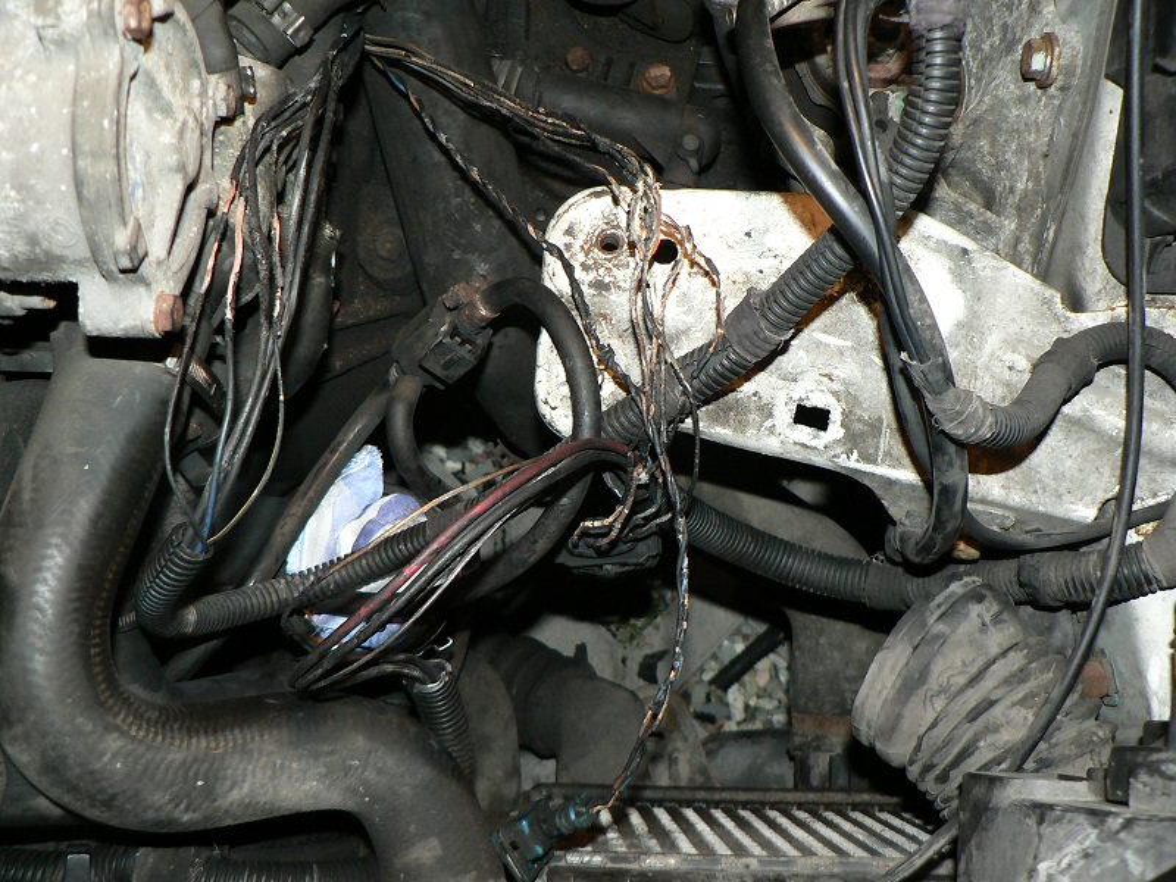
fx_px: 1189
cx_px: 588
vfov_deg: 40.7
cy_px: 441
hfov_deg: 52.6
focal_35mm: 35
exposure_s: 1/60
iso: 200
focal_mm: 6
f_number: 2.8
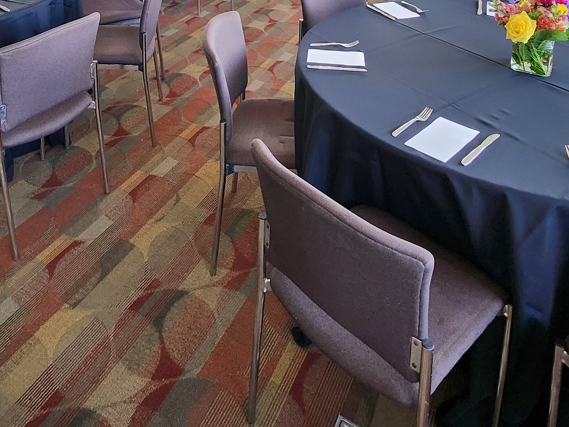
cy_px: -87
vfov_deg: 35.0
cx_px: 232
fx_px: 526
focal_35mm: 32
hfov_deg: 56.4
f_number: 2.2
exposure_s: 1/60
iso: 100
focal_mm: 1.7
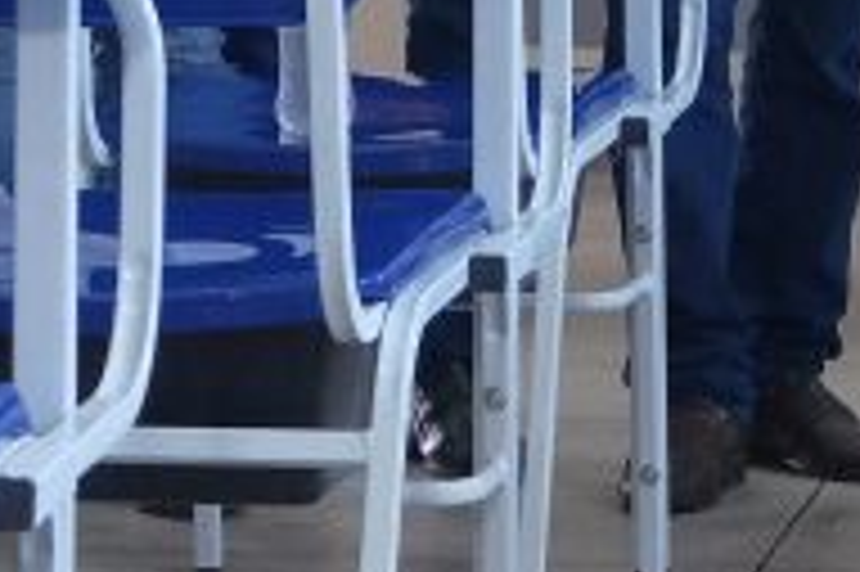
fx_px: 4392
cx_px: 1243
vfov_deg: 7.4
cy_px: -214
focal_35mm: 184
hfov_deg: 10.8
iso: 2000
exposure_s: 1/180
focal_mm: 29.5
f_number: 4.7
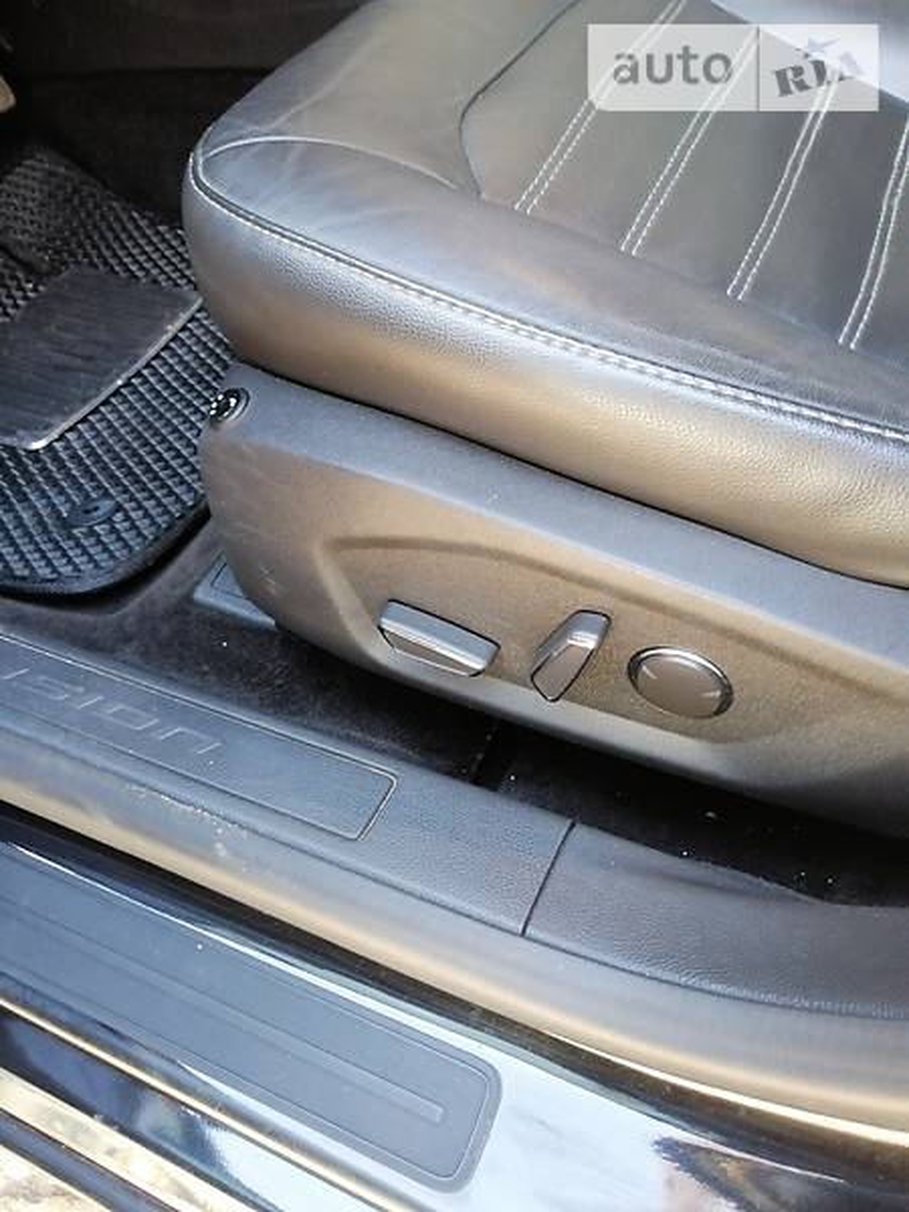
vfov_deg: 67.3
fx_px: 910
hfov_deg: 53.1
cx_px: 454
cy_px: 606
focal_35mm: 26
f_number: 1.8
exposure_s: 1/33
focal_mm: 4
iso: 400
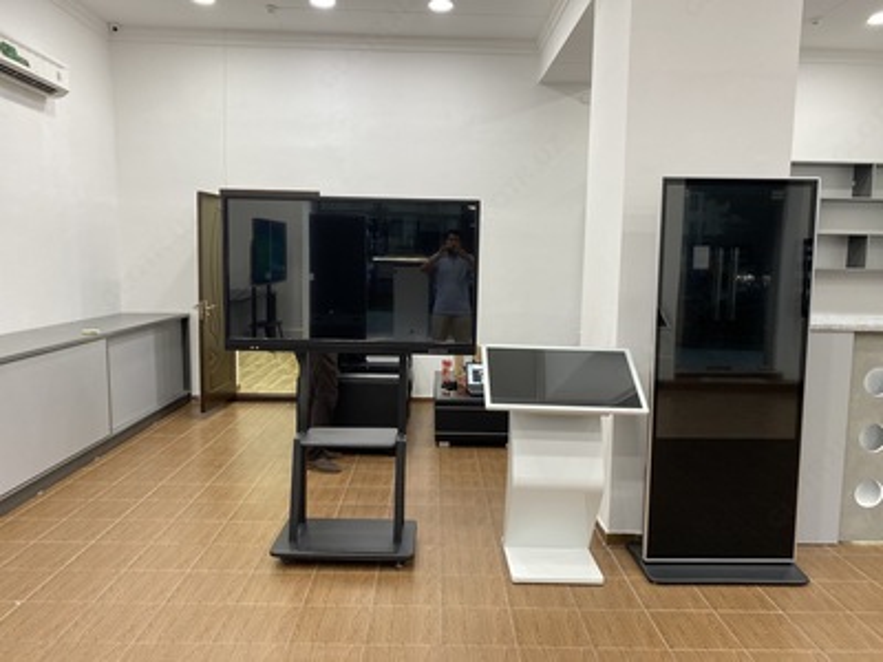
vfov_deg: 53.1
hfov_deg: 67.3
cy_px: 331
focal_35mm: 26
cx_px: 442
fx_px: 663
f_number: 1.8
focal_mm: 4.25
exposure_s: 1/50
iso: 100
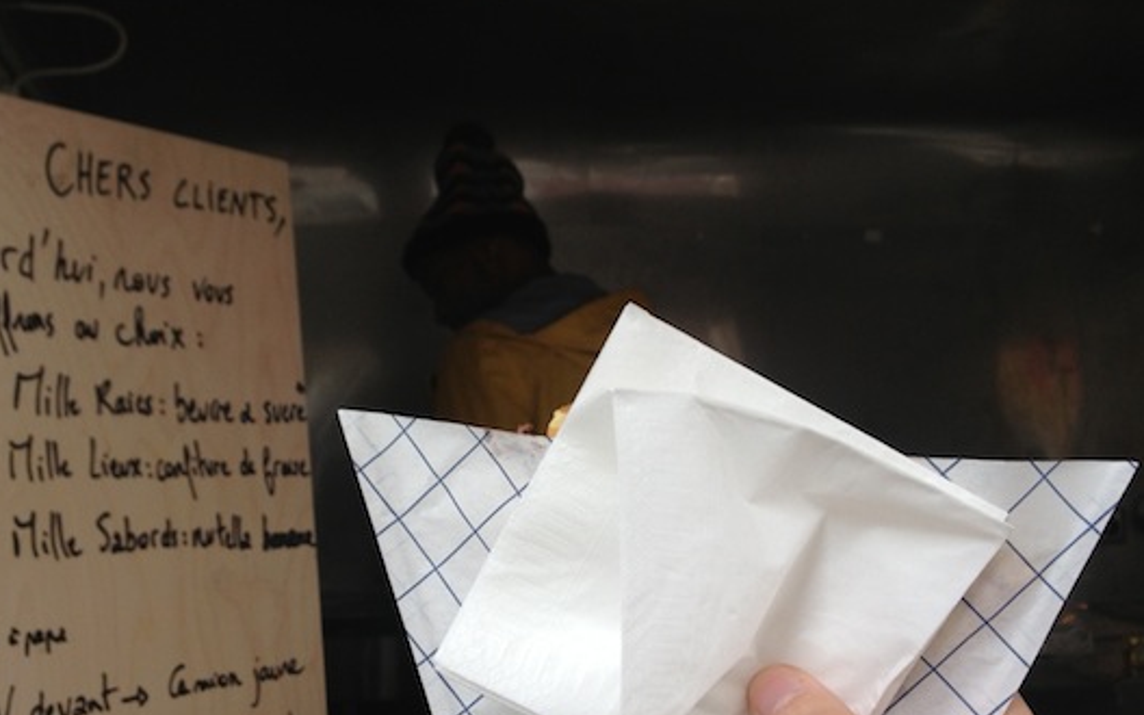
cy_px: 422
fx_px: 1403
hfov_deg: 44.4
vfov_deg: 28.5
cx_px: 568
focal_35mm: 45
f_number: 2.4
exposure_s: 1/192
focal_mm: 4.28
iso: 50
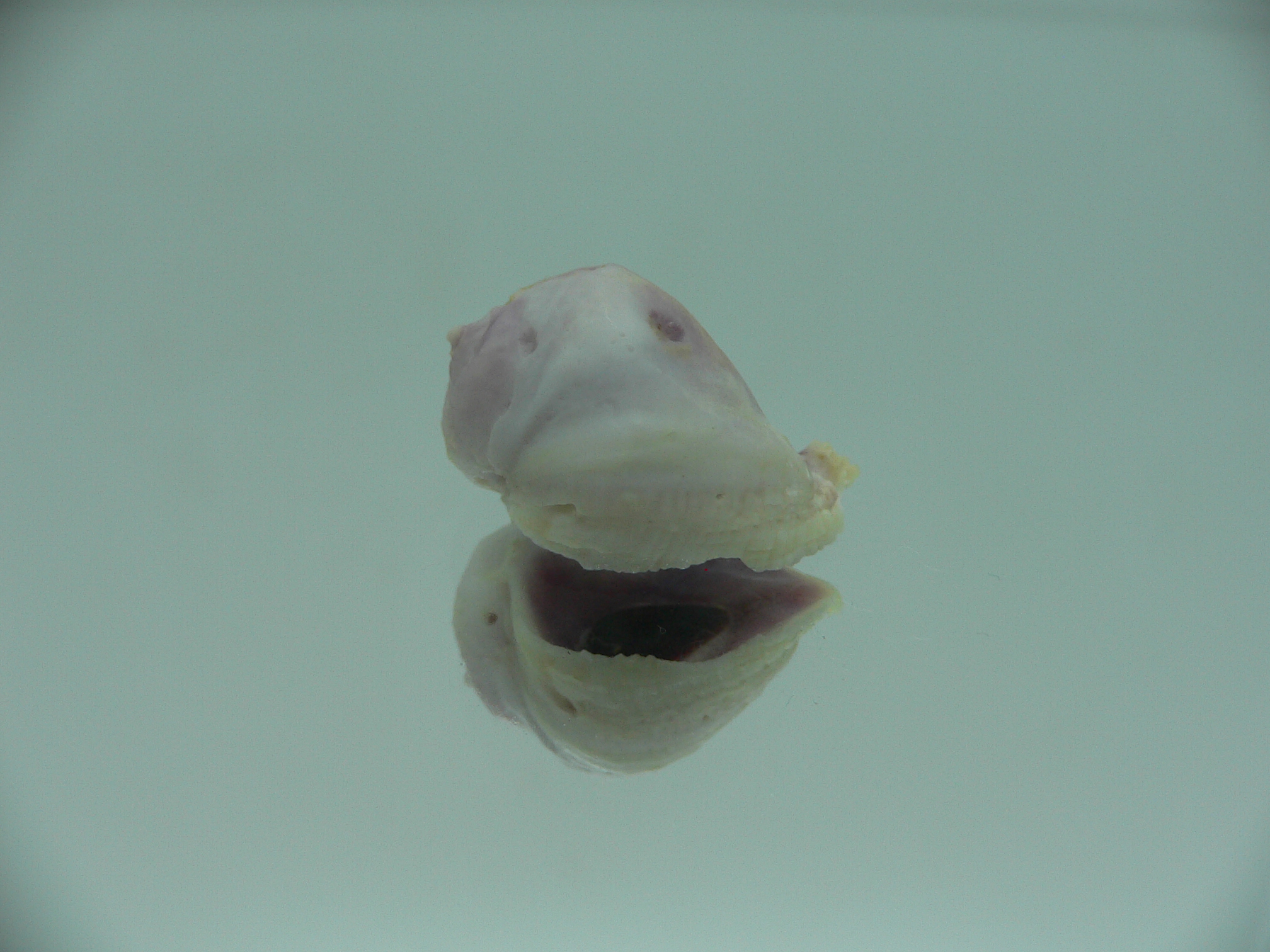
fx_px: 1284
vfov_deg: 40.7
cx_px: 635
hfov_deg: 52.6
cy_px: 476
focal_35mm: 35
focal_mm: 4.6
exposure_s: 1/80
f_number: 2.8
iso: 80
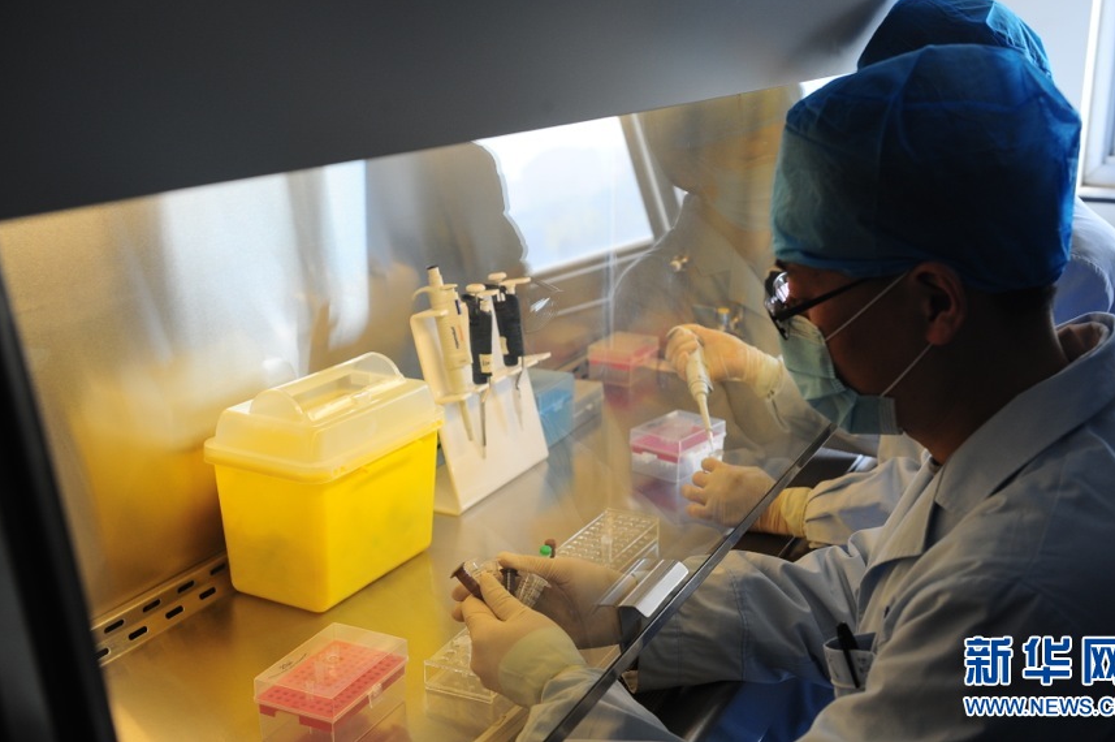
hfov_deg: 46.4
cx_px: 583
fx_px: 1300
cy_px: 354
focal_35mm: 42
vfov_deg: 31.8
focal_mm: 40
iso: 640
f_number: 5
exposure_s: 1/160
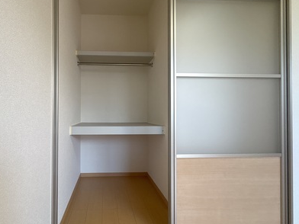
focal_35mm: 20
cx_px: 113
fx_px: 173
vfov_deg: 66.0
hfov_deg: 80.3
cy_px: 112
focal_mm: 2.22
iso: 100
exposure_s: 1/120
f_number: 2.2
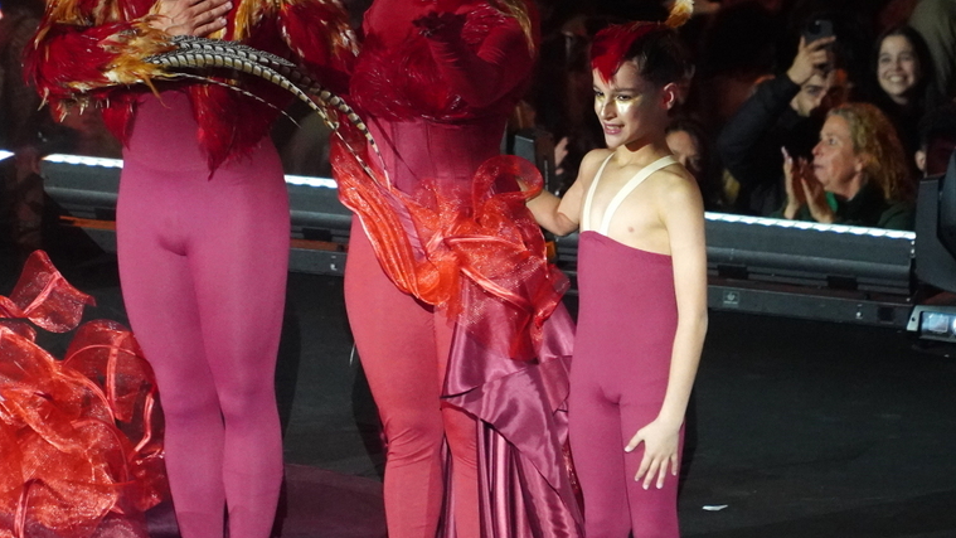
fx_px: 6612
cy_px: 145
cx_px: 314
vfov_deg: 4.7
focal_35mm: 261
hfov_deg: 8.3
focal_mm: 105
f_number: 4
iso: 5000
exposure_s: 1/200
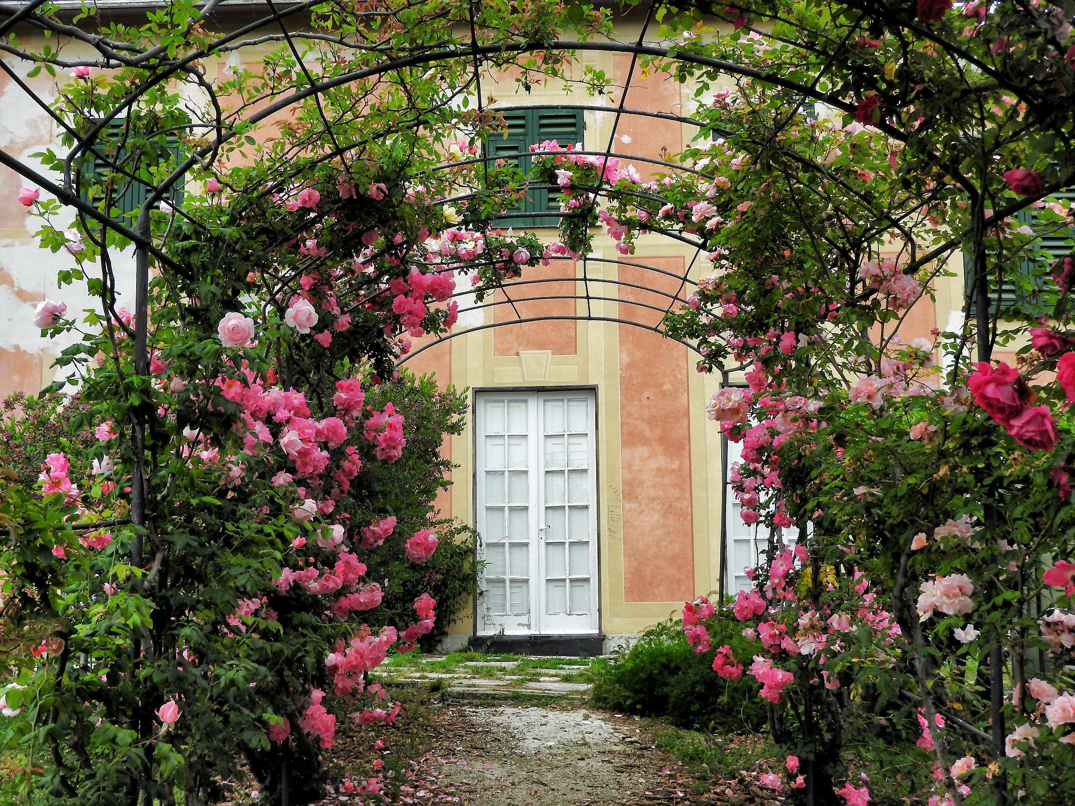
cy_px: 403
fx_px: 1242
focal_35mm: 40
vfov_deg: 36.0
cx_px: 538
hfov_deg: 46.8
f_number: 3.8
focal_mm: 7.2
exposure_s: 1/640
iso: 200
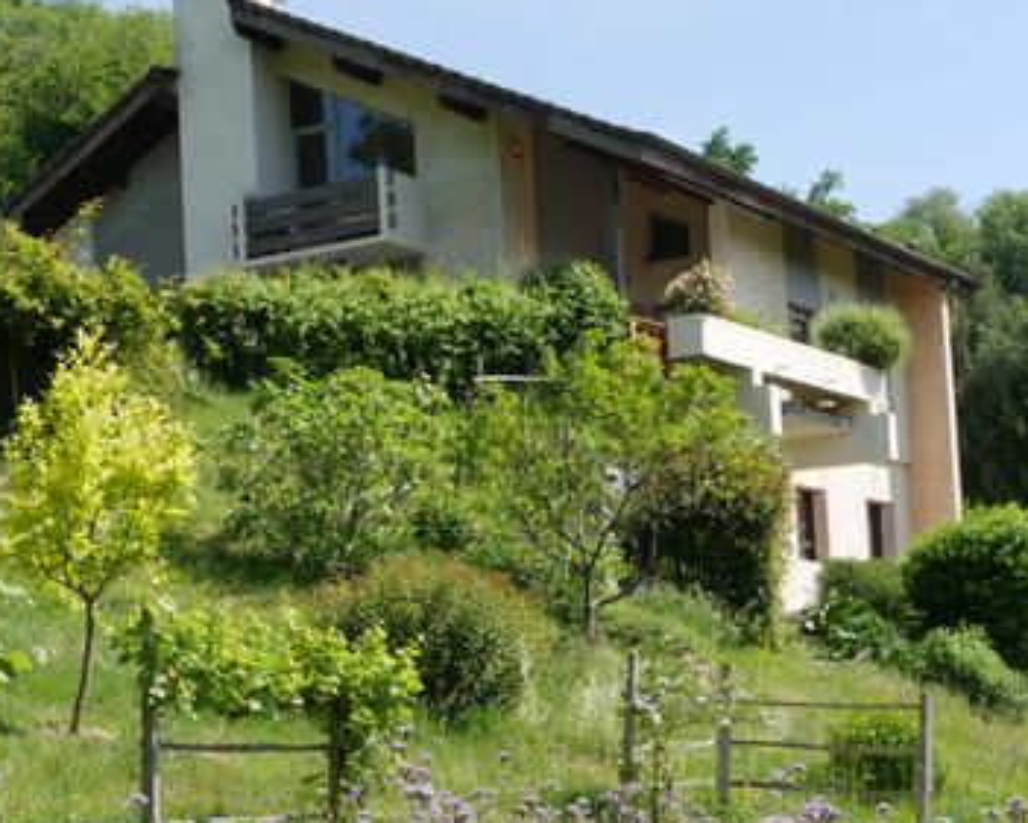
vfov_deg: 19.1
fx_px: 2435
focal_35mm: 80
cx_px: 466
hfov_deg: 23.8
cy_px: 606
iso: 200
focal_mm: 24
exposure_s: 1/320
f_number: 7.1
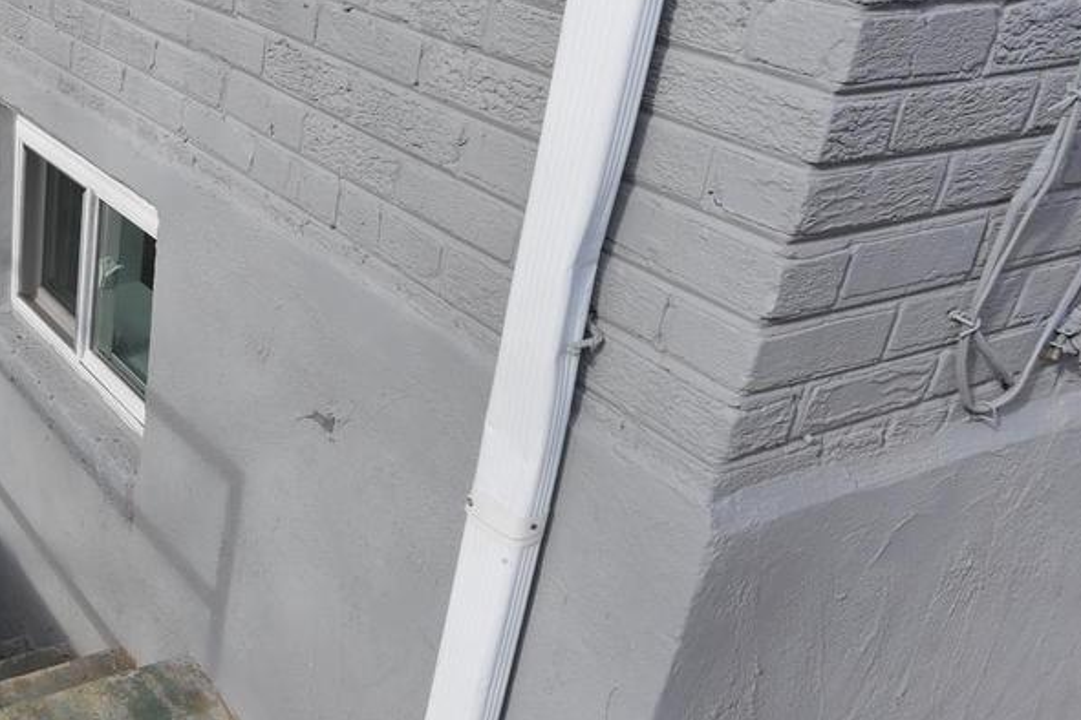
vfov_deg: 34.1
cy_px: 283
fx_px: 1171
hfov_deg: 42.3
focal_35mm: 39
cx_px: -18
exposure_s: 1/200
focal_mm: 16
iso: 100
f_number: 8
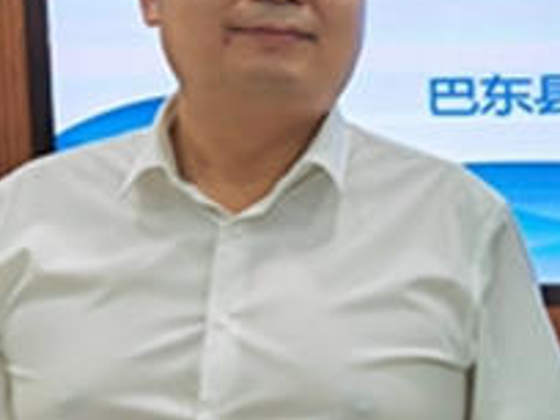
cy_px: 258
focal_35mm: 106
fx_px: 1715
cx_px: 835
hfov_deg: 16.9
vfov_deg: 14.0
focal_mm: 5.53
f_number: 1.8
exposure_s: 1/120
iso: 50
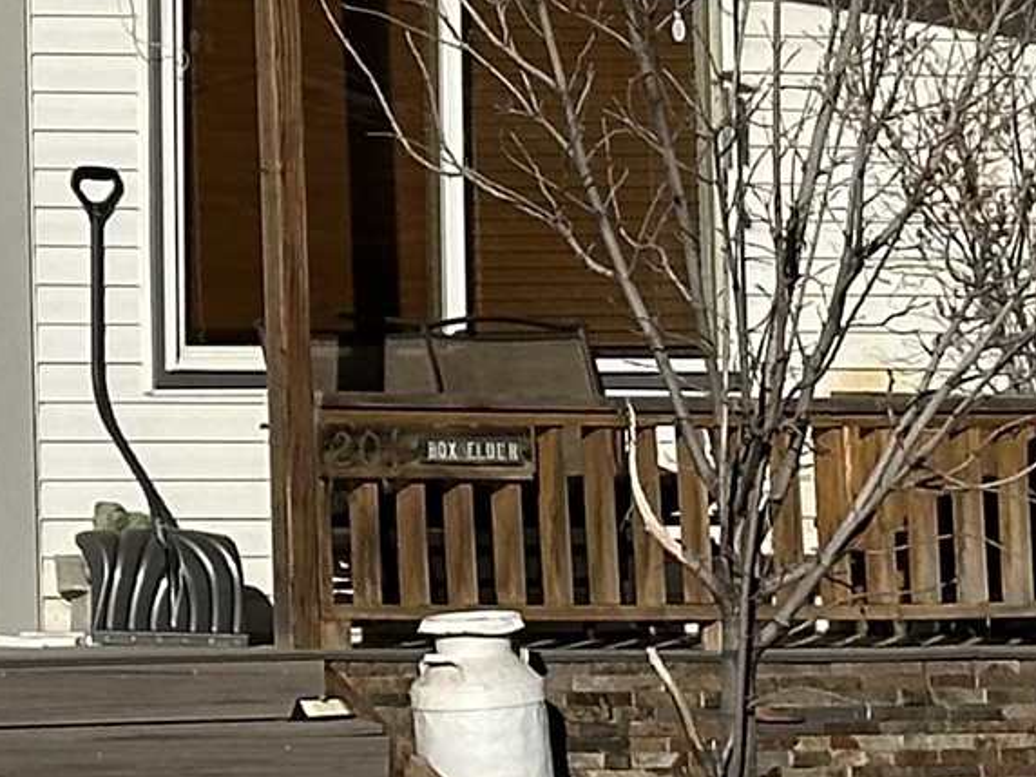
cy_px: -799
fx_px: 7722
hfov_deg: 7.5
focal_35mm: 258
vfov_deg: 5.6
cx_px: -632
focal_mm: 6.86
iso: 64
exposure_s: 1/10870
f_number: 1.78
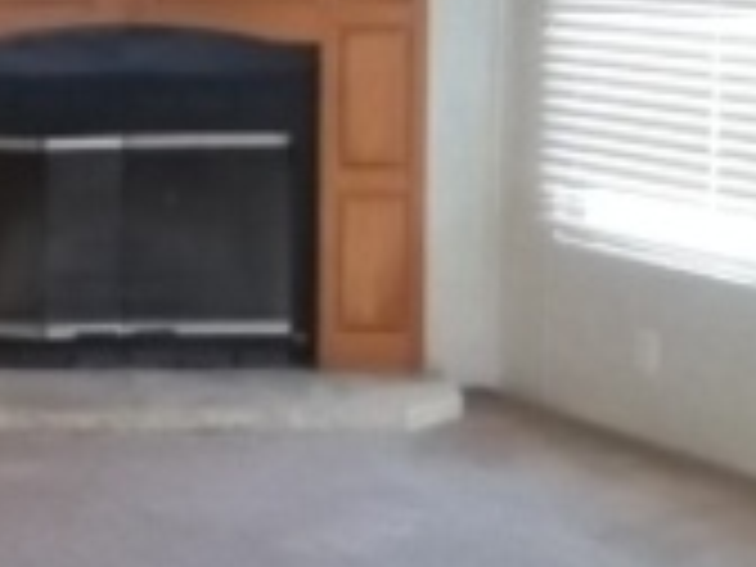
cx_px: -189
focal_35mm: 95
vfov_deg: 15.4
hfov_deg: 19.3
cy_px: 88
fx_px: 2075
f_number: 2.9
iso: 320
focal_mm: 5.7
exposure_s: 1/40
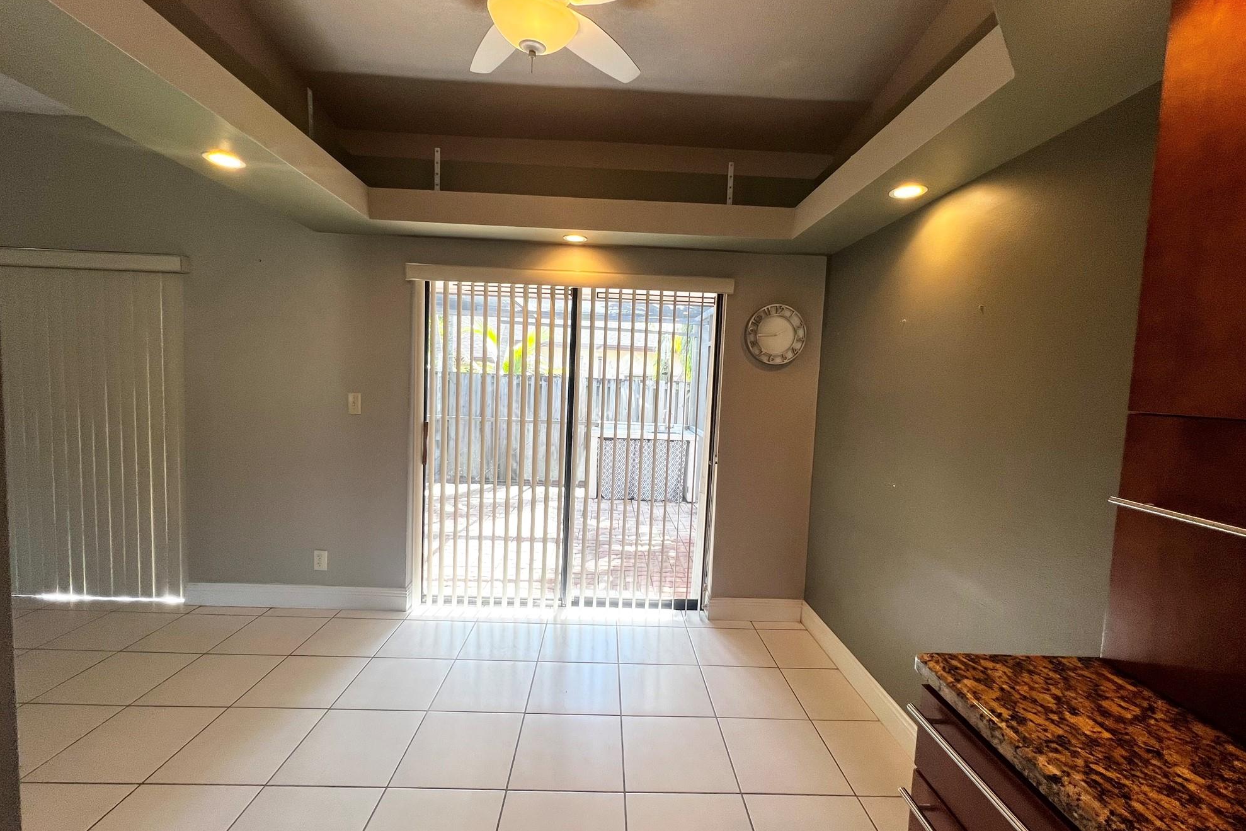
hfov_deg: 104.3
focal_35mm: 14
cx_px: 623
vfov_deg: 81.2
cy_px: 417
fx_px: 485
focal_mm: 1.57
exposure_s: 1/120
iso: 64
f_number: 1.8
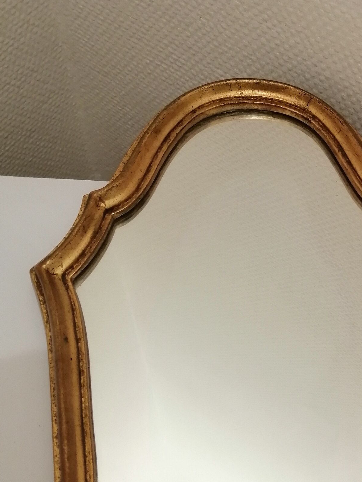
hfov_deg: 27.2
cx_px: 266
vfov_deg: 36.1
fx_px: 739
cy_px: 268
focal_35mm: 53
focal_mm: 3.96
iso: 200
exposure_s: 1/33.3
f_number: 1.8
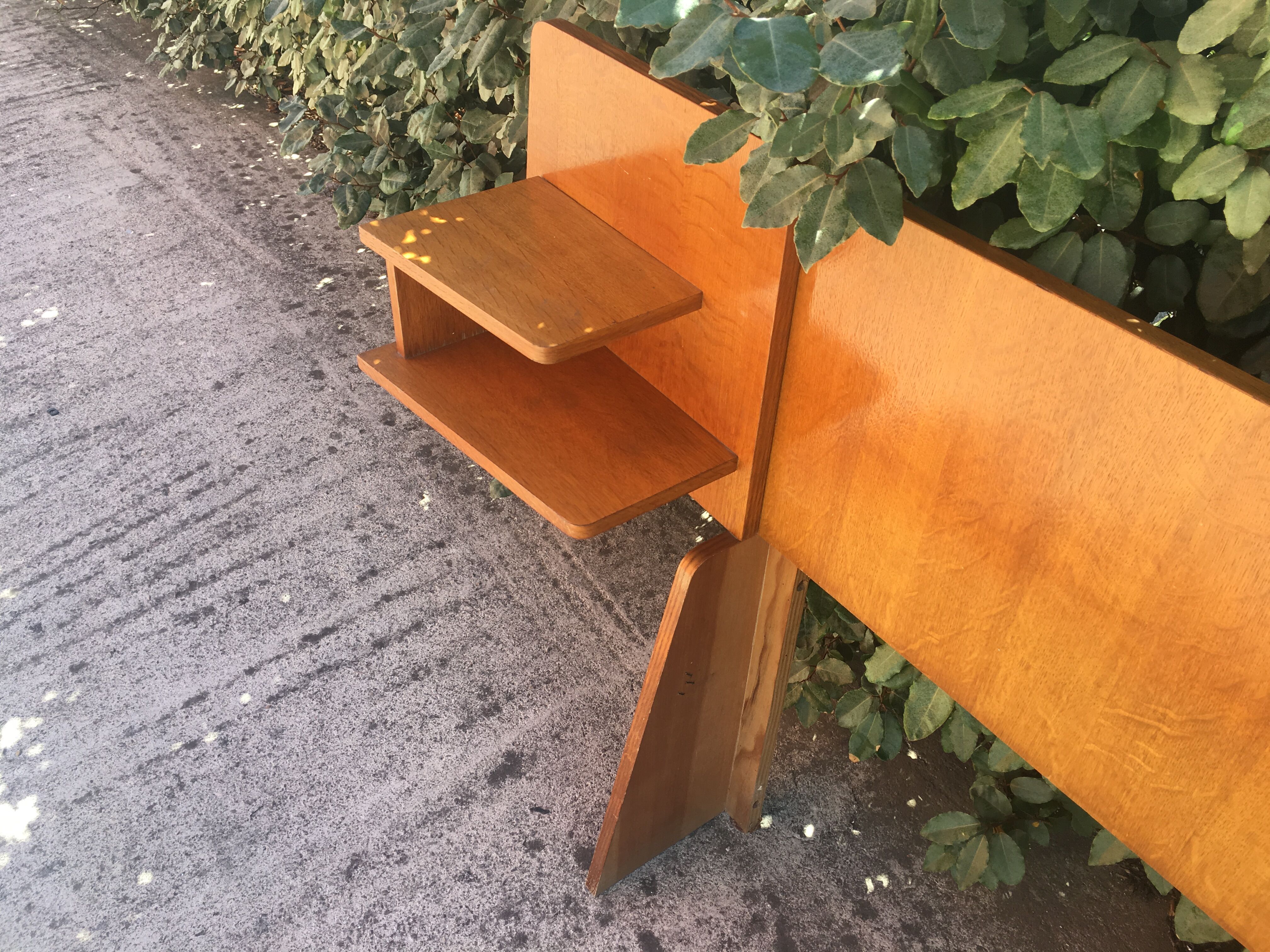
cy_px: 476
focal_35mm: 29
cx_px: 635
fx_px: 1064
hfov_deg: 61.7
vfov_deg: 48.2
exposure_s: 1/234
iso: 25
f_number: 2.2
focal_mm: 4.15
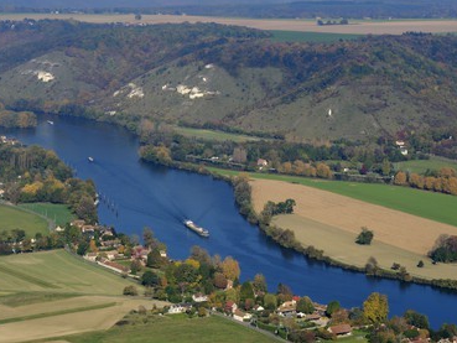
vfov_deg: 12.9
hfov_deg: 17.1
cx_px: 245
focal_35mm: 115
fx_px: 1519
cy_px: 171
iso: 400
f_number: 10
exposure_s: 1/800
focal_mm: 105
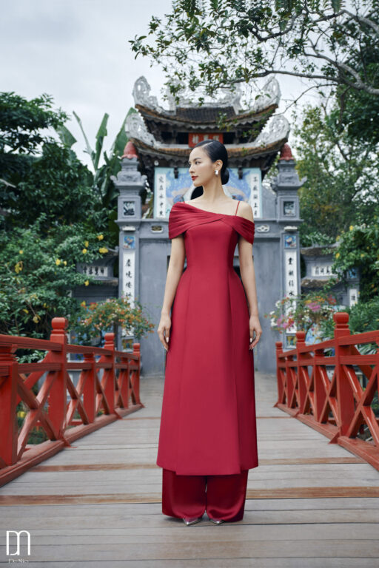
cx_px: 190
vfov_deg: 48.5
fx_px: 632
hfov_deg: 33.4
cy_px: 284
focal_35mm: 40
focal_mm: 40
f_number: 3.5
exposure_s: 1/500
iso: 250
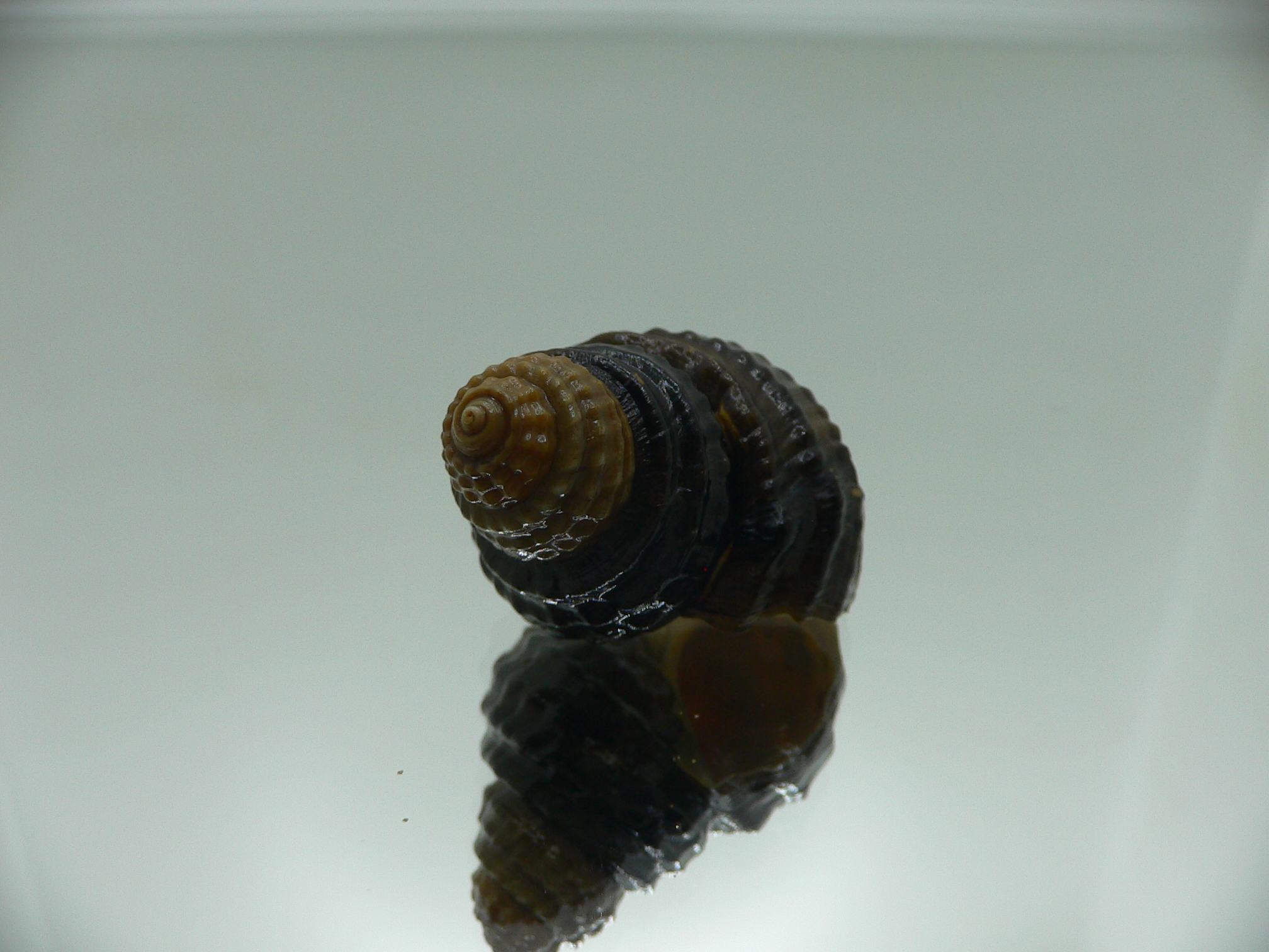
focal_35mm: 35
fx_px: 1283
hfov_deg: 52.6
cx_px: 634
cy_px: 476
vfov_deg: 40.7
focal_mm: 4.6
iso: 80
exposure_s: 1/80
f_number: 2.8
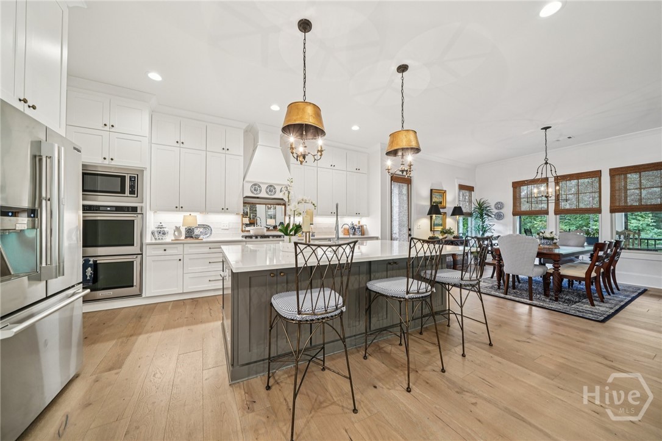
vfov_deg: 89.9
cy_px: 220
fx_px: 221
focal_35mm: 12
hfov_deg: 112.6
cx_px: 331
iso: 400
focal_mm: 12
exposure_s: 1/5
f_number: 7.1
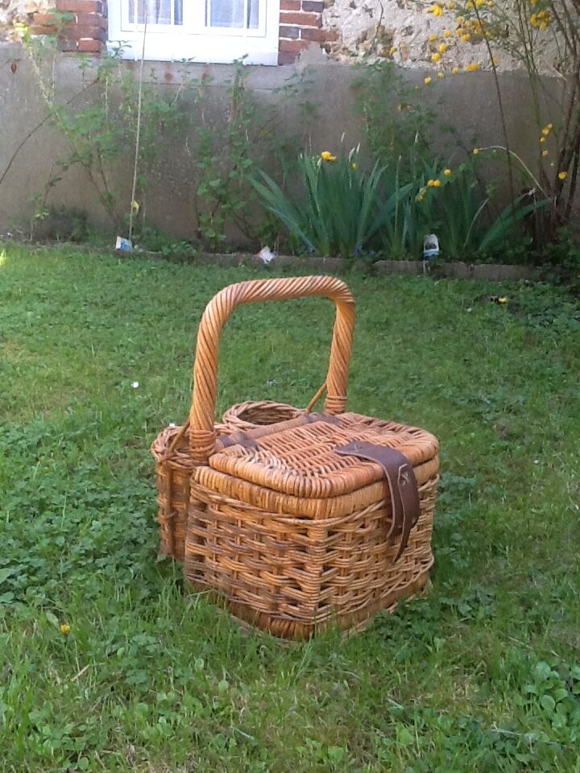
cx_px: 290
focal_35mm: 44
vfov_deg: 42.9
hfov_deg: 32.9
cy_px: 386
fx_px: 983
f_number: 2.4
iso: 80
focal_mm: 2.03
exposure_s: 1/120
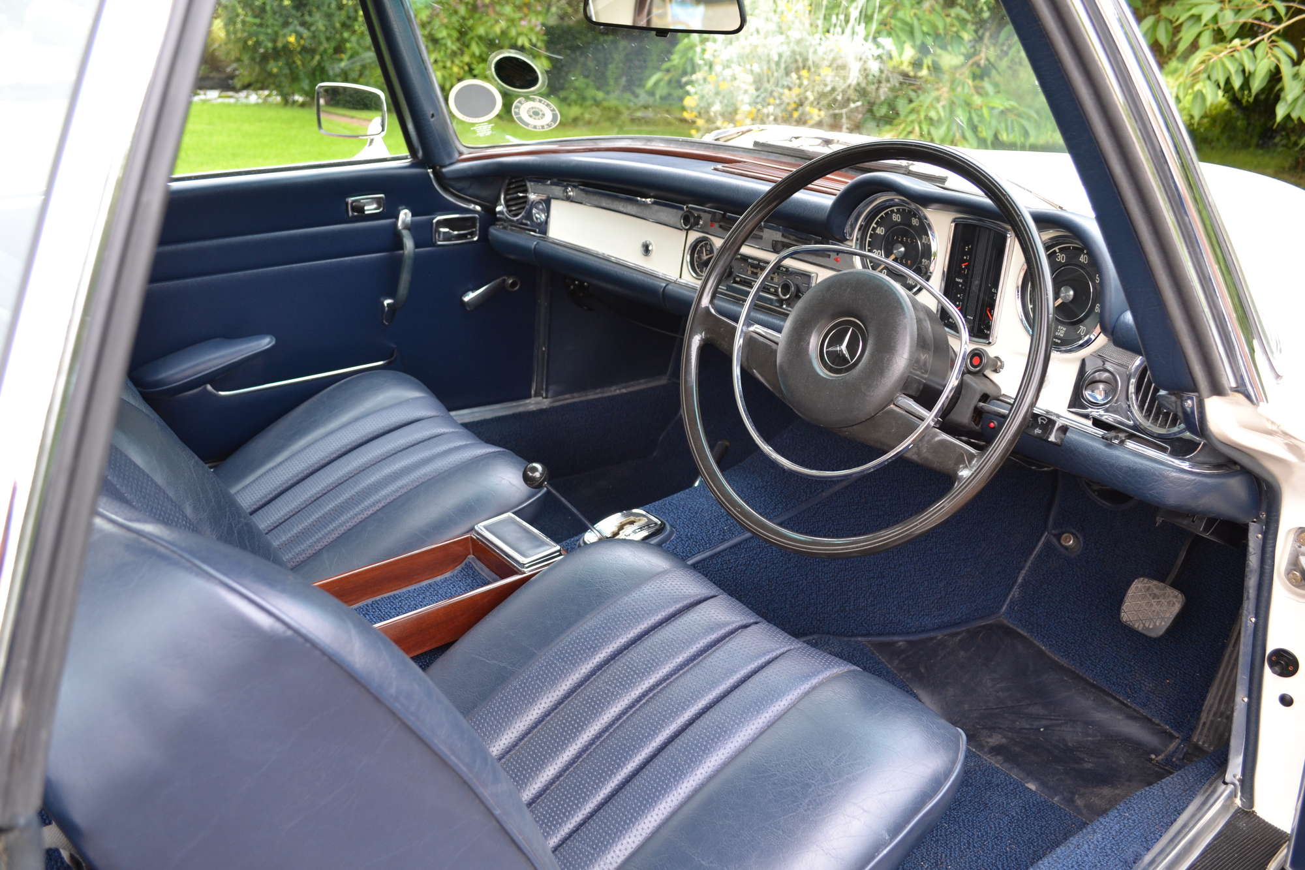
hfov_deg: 61.9
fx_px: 1087
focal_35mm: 30
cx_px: 652
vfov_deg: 43.6
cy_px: 435
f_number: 5
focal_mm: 20
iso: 400
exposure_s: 1/100
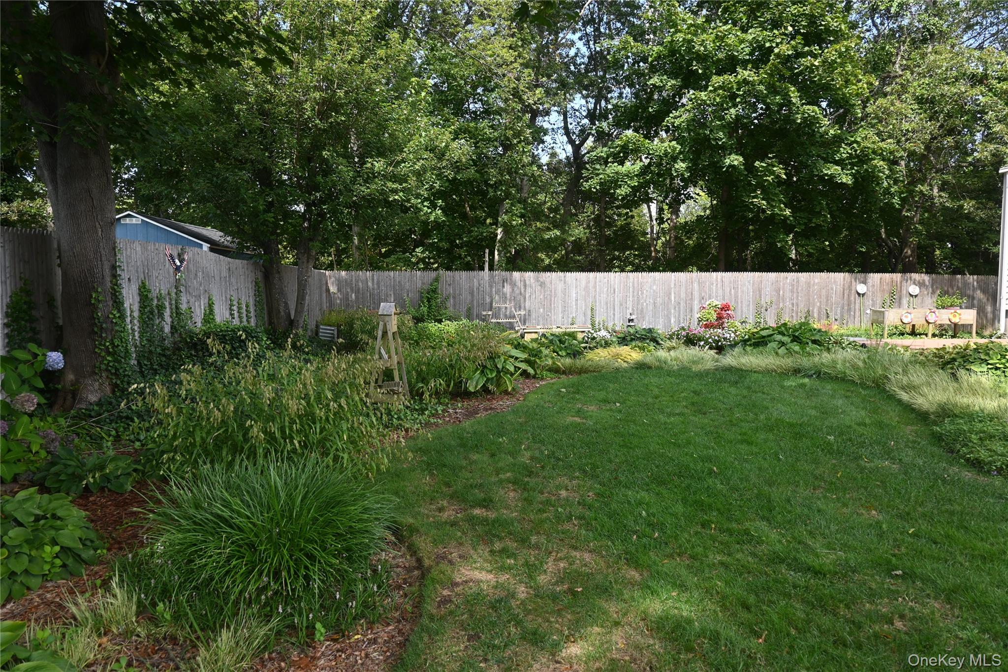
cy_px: 336
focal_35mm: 24
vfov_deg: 53.1
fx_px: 672
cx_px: 504
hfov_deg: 73.7
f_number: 5.6
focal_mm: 16
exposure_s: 1/125
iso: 125
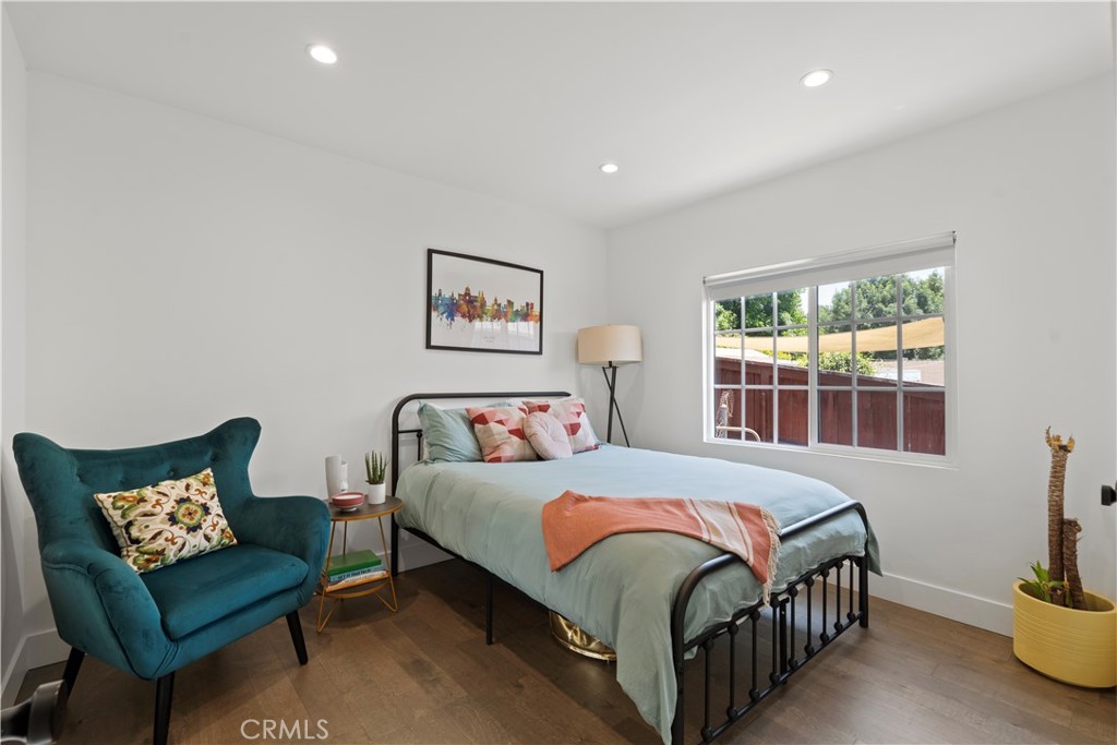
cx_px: 558
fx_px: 512
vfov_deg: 72.1
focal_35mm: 16
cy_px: 372
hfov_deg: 95.0
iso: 200
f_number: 8
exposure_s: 1/1.67
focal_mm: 16.5
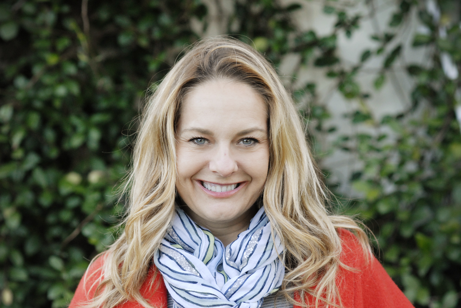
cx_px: 230
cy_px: 154
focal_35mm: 128
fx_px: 1635
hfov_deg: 16.1
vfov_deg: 10.8
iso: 640
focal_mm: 85
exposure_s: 1/100
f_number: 5.6
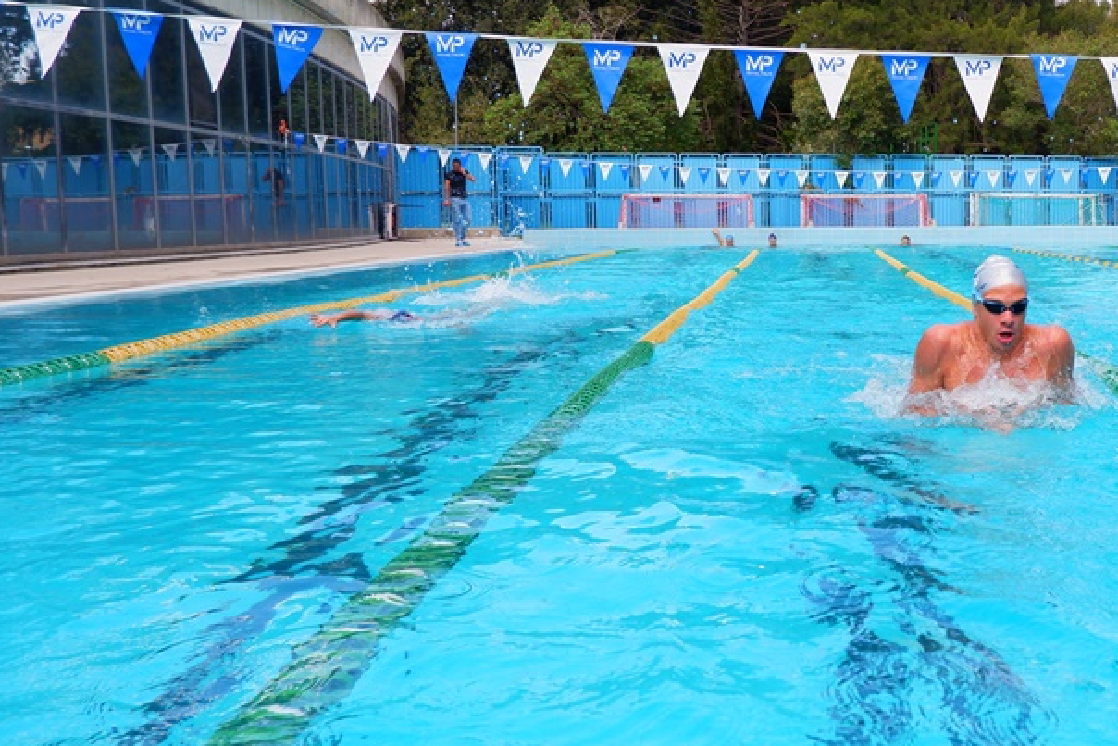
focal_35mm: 39
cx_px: 894
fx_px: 1211
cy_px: 342
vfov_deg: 34.2
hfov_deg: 46.9
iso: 400
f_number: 3.5
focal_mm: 15
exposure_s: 1/1100
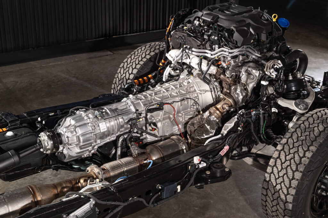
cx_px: 164
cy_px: 109
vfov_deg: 25.5
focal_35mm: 53
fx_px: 482
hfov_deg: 37.5
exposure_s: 1/80
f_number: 6.3
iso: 1250
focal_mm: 53
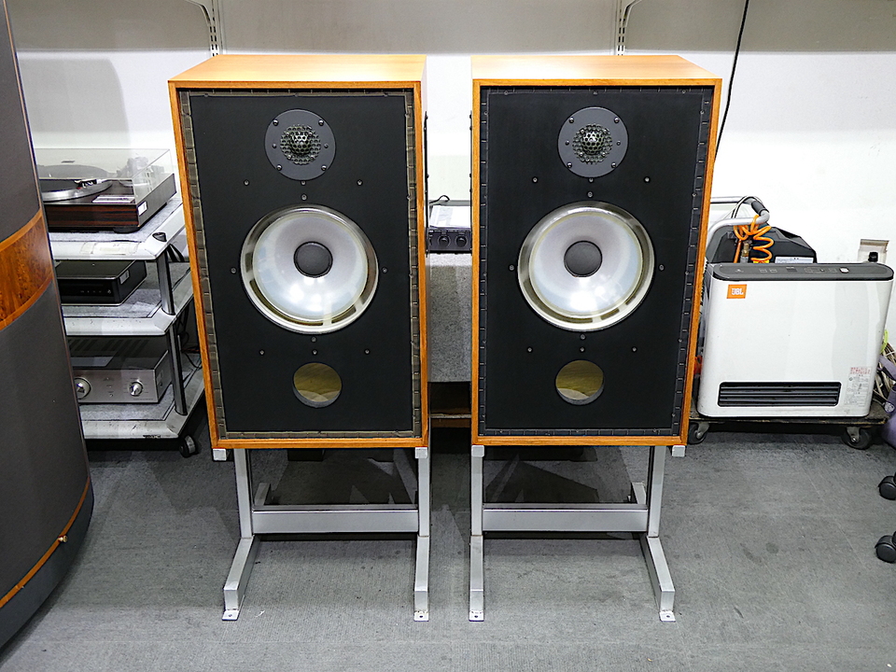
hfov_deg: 52.6
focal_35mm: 35
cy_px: 336
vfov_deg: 40.7
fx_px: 906
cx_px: 448
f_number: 3.7
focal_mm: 6.3
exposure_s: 1/5
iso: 200
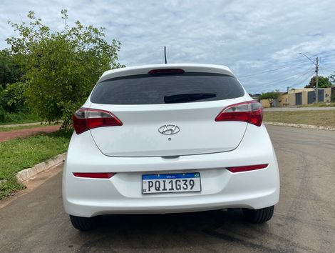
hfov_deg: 67.2
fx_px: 252
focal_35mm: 26
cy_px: 126
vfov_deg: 53.2
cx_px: 168
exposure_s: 1/7194
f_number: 1.8
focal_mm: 4.25
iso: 32
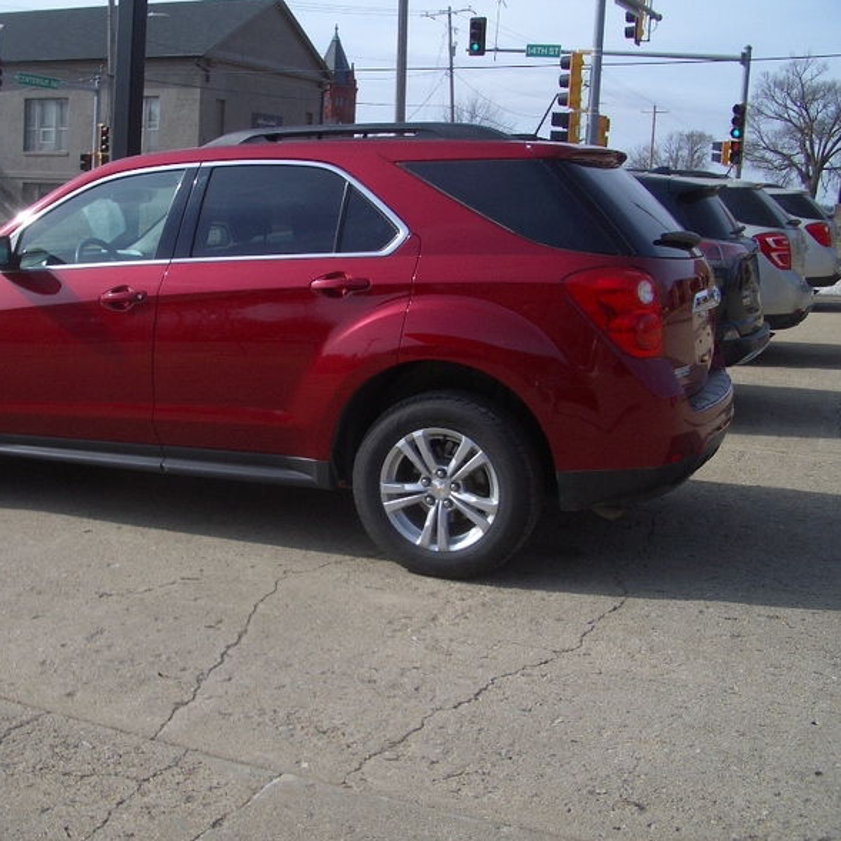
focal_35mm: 42
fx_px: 1154
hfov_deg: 39.7
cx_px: 307
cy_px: 414
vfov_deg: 40.0
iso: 50
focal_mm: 5.8
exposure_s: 1/400
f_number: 4.3
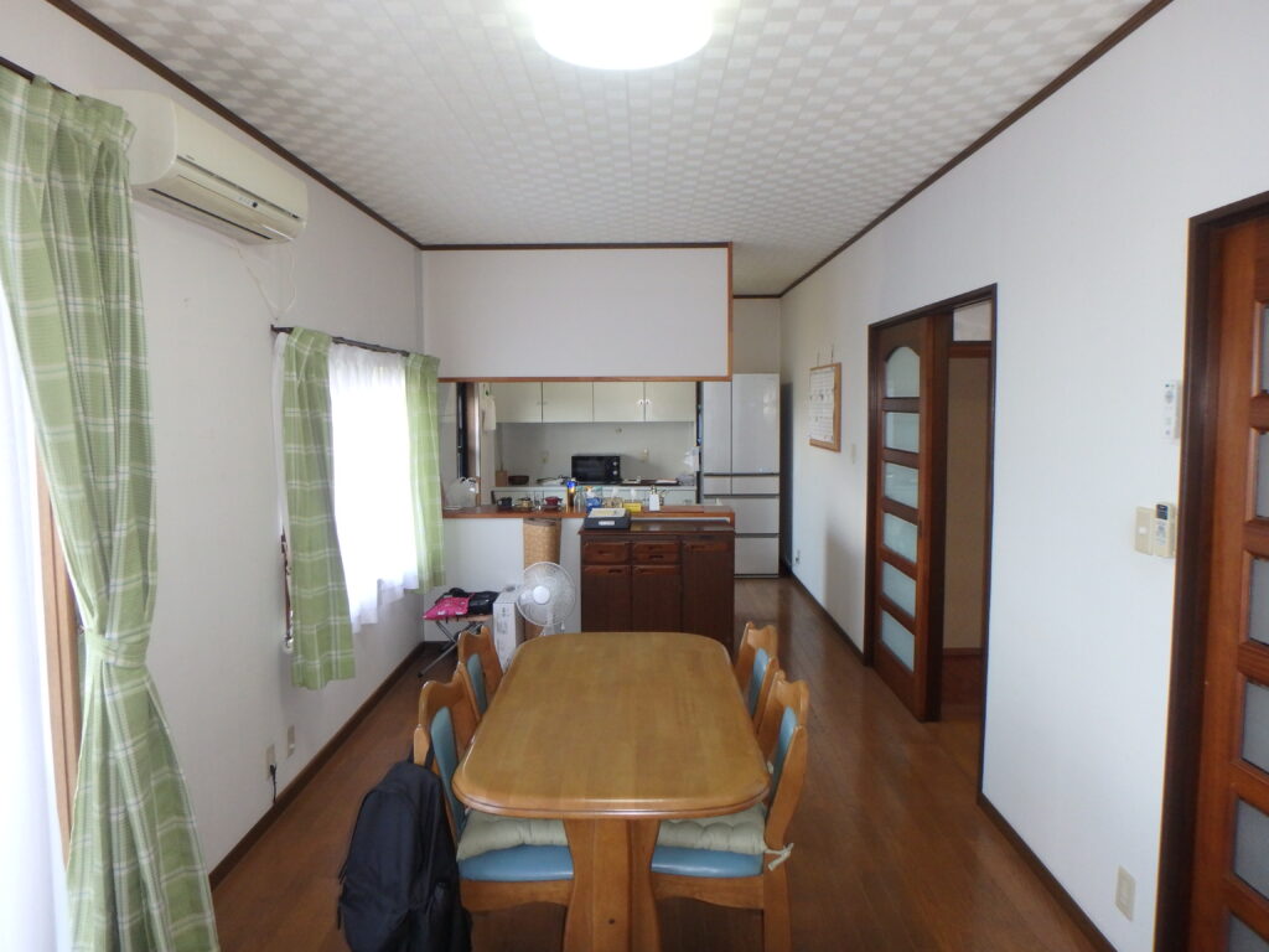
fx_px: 770
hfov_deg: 79.0
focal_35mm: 21
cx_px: 634
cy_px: 476
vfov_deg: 63.4
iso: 320
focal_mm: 3.7
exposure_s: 1/30
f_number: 3.5
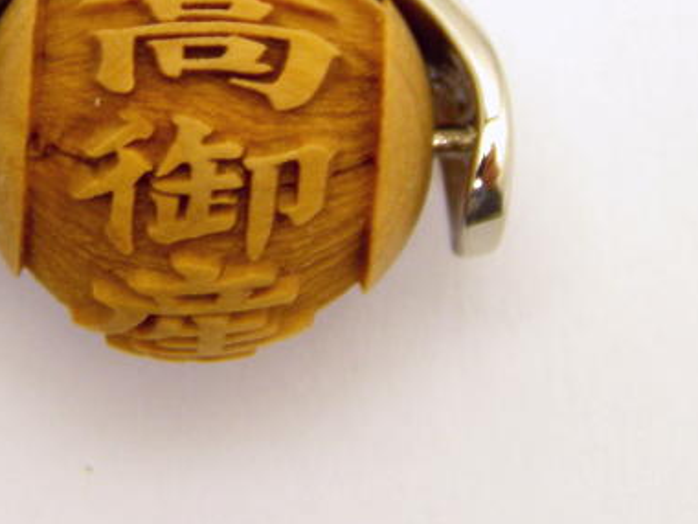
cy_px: -21
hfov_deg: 8.1
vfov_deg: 6.1
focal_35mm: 243
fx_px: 4900
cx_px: 237
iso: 100
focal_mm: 15.2
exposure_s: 1/30
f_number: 3.9
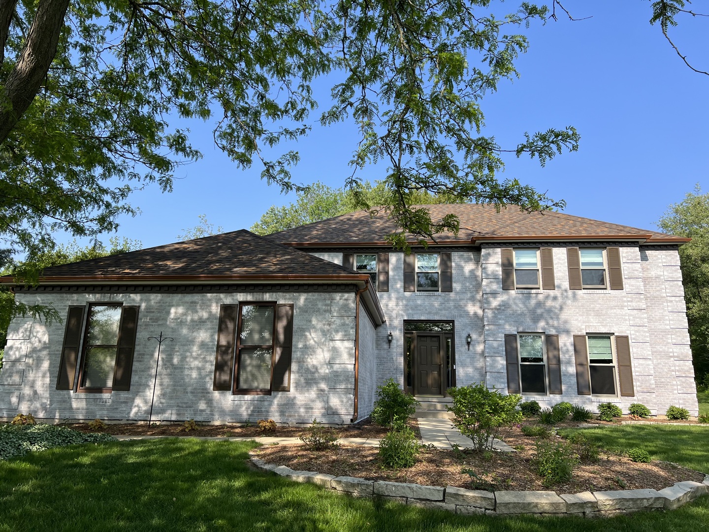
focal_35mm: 26
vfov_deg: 53.1
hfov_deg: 67.3
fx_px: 533
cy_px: 266
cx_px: 354
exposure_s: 1/2632
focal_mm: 5.7
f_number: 1.5
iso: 50
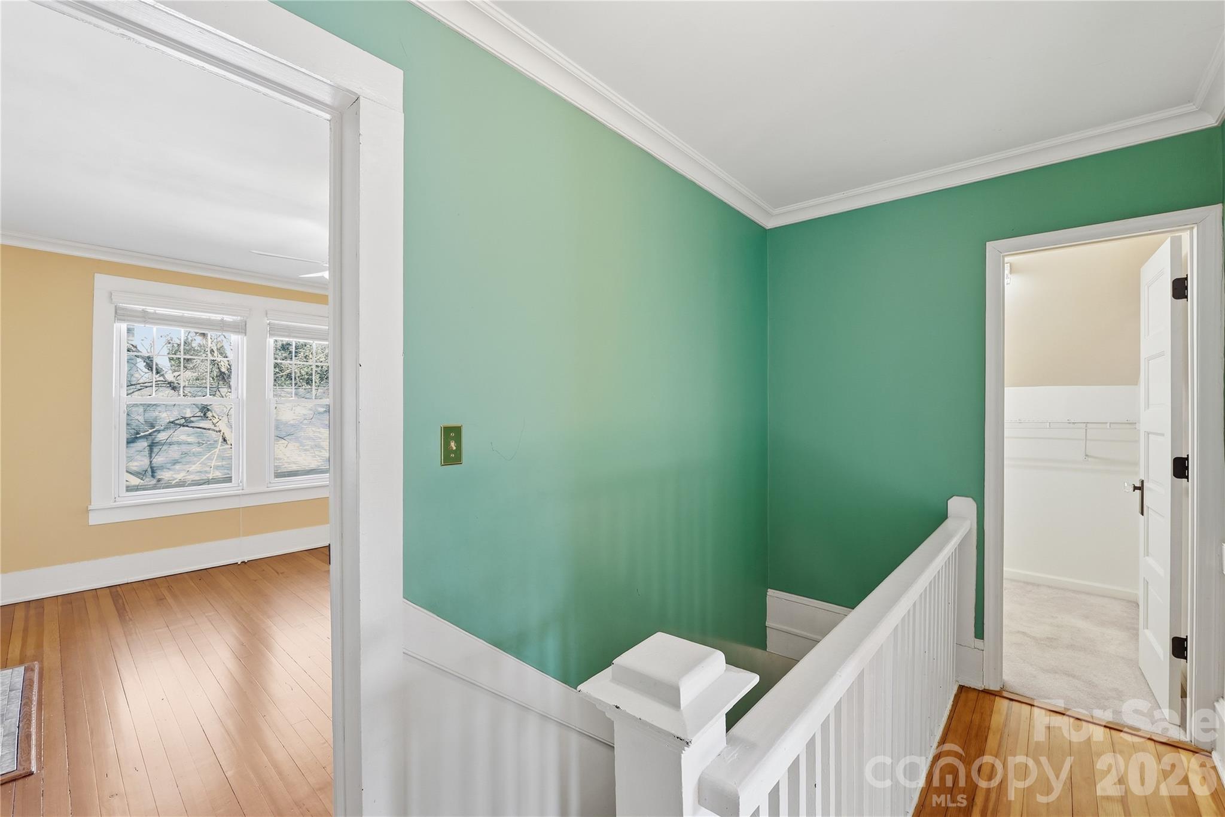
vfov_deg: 81.2
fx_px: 476
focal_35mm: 14
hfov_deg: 104.3
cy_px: 408
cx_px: 612
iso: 250
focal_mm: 14
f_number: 9
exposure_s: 1/15
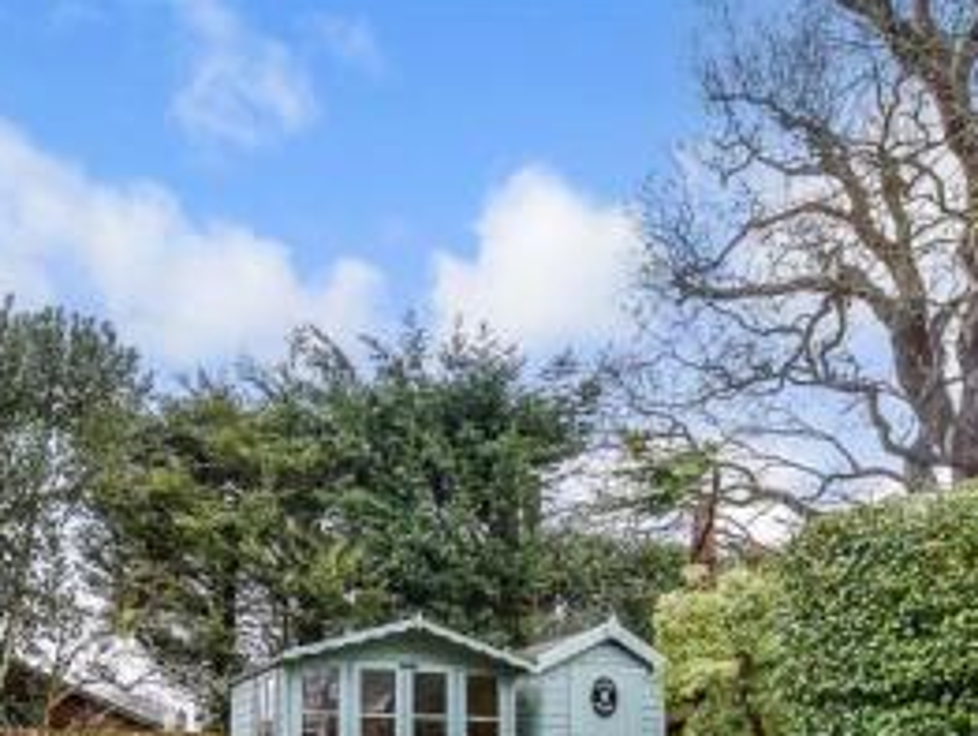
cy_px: 813
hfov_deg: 32.0
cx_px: 371
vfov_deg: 23.0
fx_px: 1697
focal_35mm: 60
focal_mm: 17
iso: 160
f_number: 8
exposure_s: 1/15
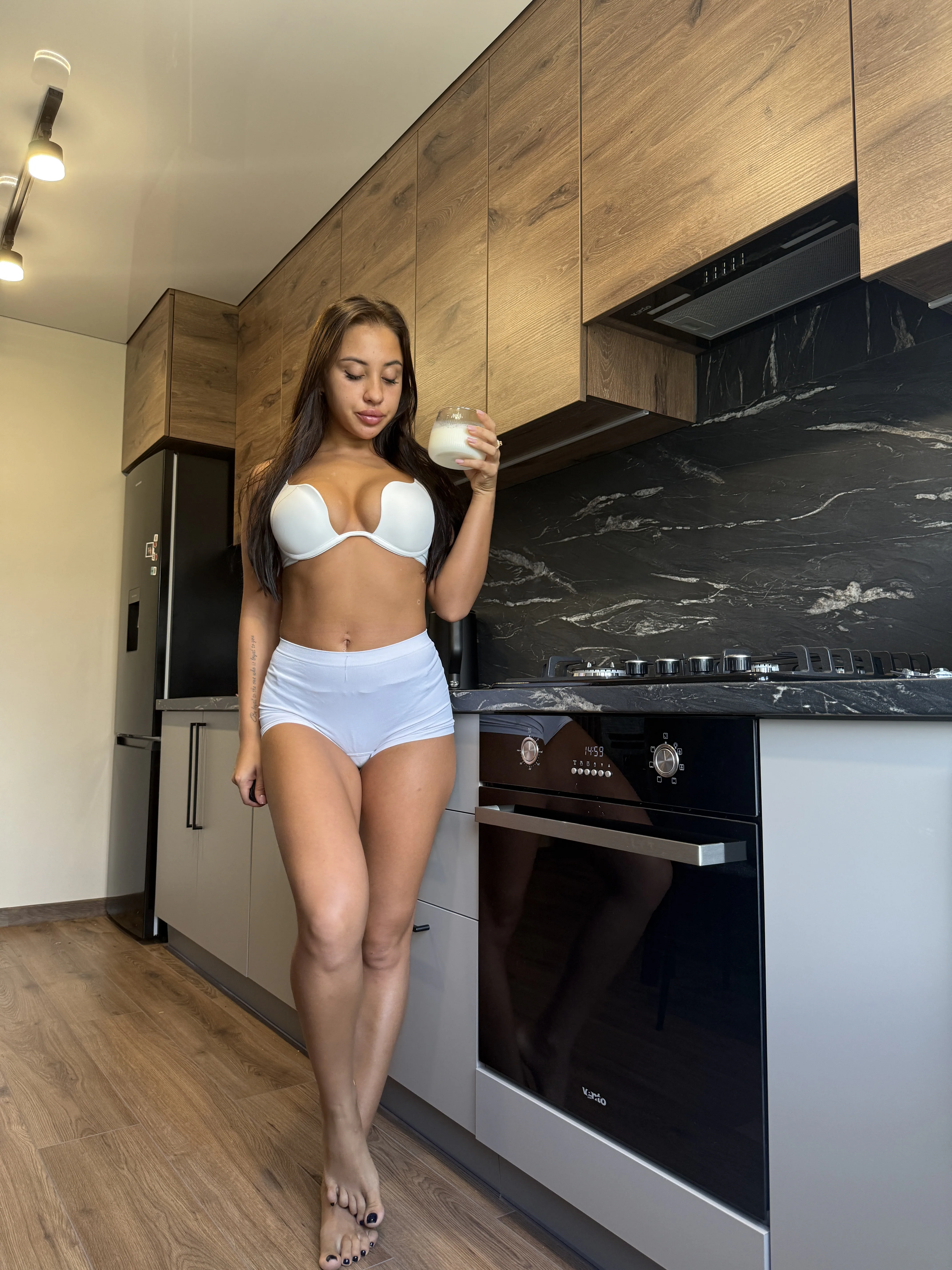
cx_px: 476
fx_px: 880
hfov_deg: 56.8
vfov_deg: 71.6
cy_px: 635
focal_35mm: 24
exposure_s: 1/115
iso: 200
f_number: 1.78
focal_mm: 6.76
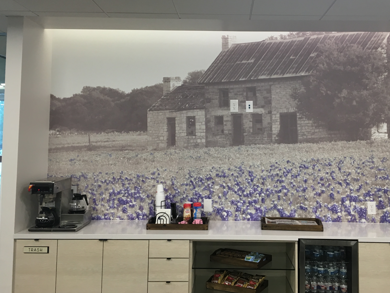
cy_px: 109
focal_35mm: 39
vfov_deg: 36.6
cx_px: 228
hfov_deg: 47.7
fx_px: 439
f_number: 2.2
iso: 32
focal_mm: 4.15
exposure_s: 1/30
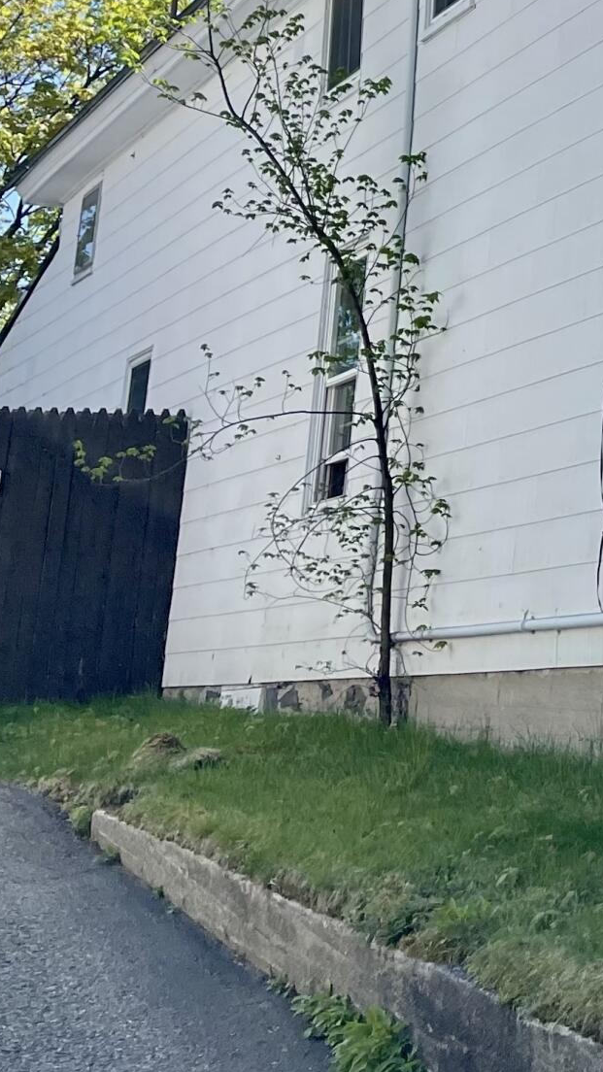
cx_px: 1210
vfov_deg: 27.4
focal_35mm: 74
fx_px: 2103
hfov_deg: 13.8
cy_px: 84
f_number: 1.6
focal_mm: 5.1
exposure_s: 1/2288
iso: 32
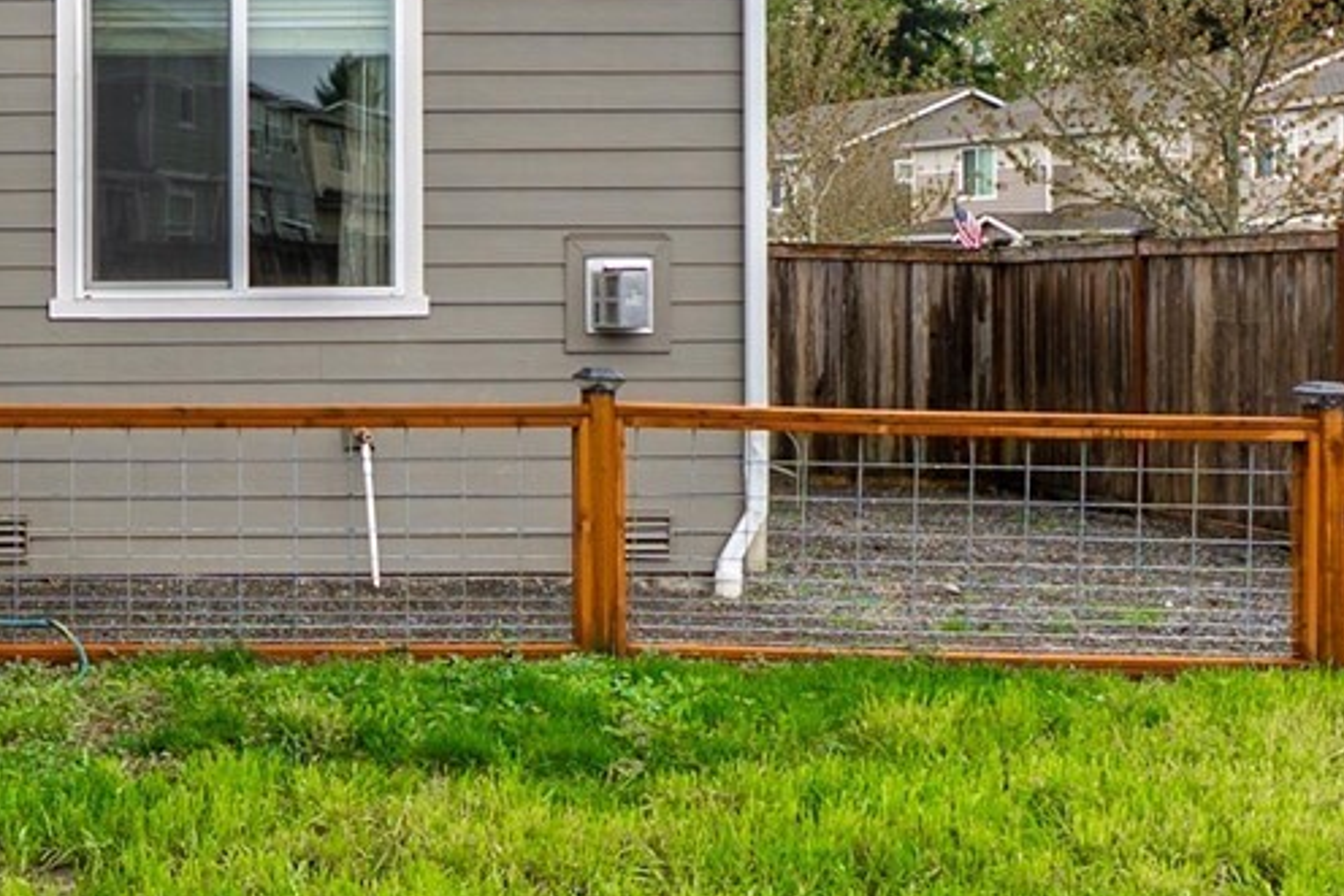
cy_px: 279
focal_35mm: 41
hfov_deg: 35.4
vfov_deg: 32.3
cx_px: -329
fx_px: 1531
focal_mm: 12
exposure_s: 1/40
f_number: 7.1
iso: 80
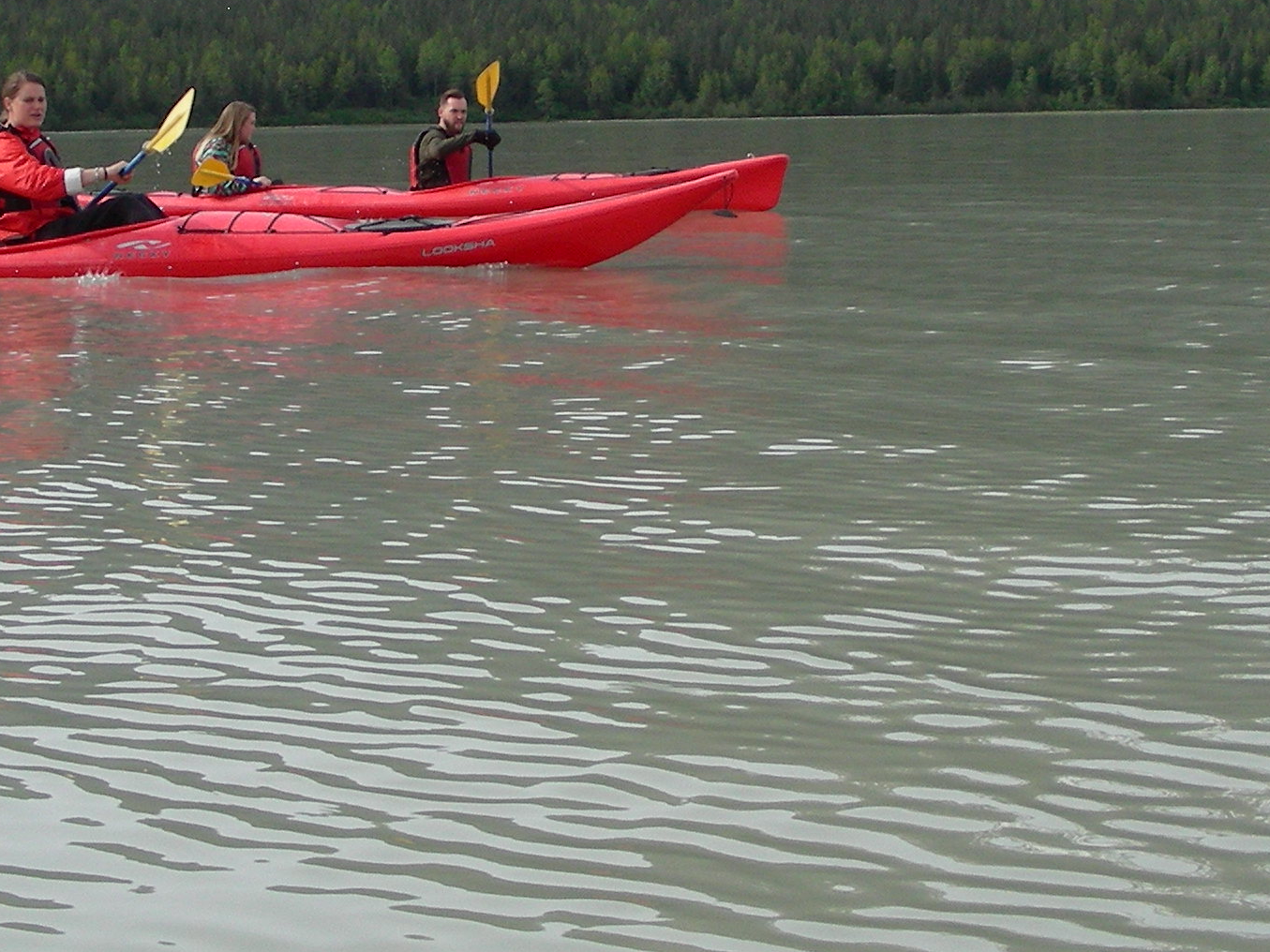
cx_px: 636
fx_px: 2898
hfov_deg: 24.7
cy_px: 128
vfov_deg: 18.4
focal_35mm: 79
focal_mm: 6.3
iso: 50
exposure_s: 1/577
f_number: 4
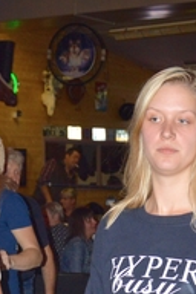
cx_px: 80
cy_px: 398
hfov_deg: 11.2
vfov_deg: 15.8
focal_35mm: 122
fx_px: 996
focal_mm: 26
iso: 800
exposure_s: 1/60
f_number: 4
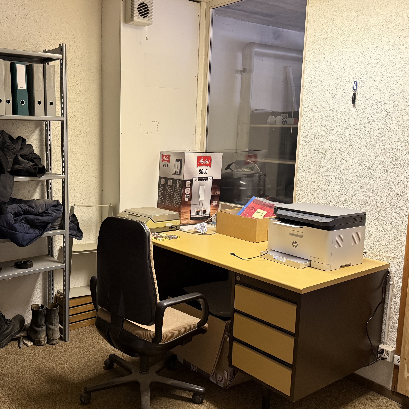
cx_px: 124
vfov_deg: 48.5
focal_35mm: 34
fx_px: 454
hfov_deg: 47.3
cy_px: 204
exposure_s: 1/50
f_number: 1.78
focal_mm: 6.76
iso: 500
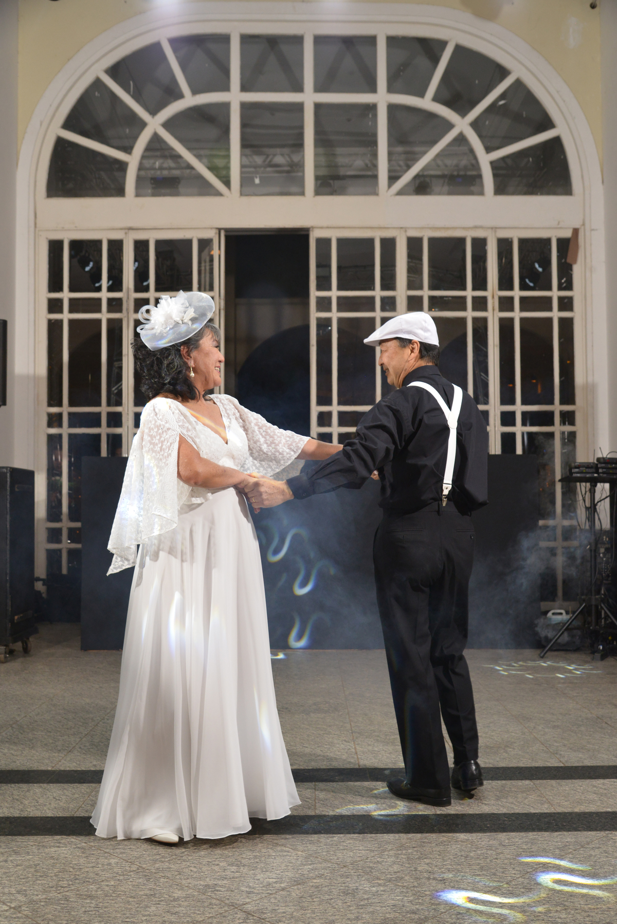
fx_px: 976
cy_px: 462
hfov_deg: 35.1
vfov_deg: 50.7
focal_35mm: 38
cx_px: 308
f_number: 6.3
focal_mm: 38
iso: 1600
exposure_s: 1/100
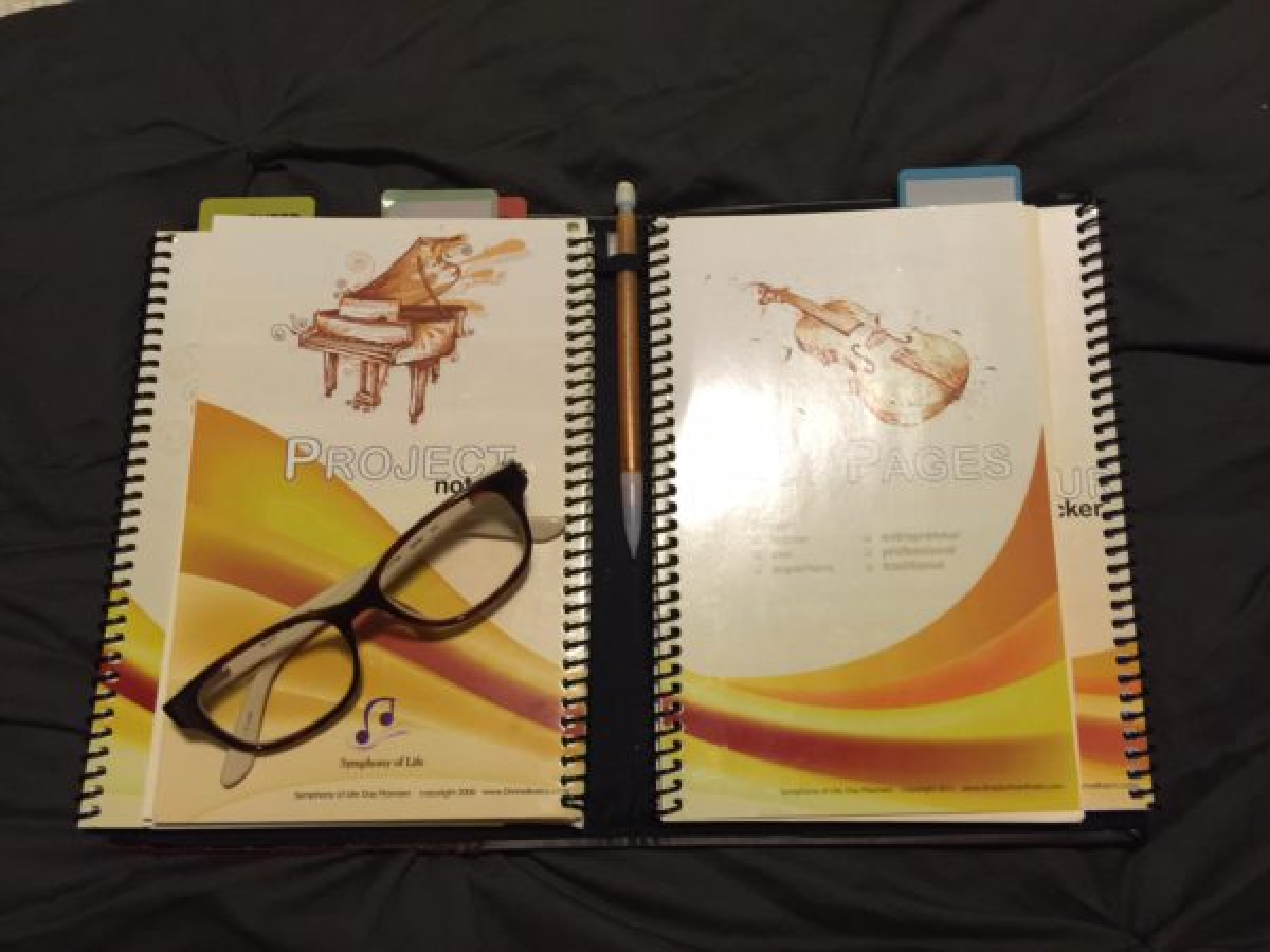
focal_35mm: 29
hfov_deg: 61.7
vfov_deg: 48.2
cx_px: 635
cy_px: 476
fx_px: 1064
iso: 125
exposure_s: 1/10
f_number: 2.2
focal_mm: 4.15
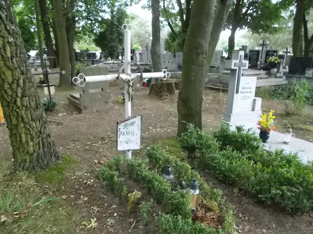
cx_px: 156
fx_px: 235
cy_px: 117
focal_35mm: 26
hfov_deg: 67.3
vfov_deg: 53.1
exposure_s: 1/100
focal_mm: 4.6
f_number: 3.2
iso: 400
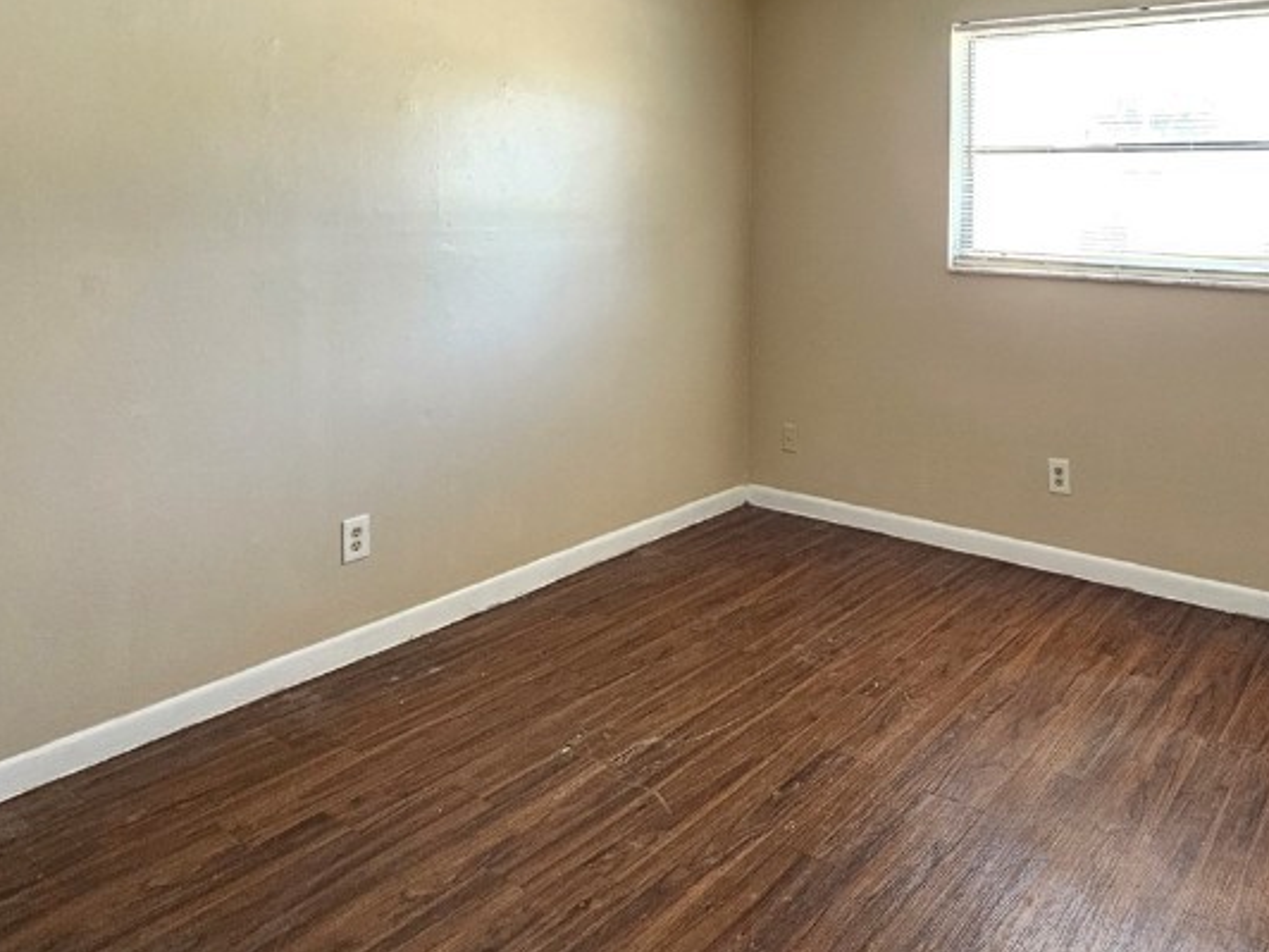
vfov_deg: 51.8
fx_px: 916
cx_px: 856
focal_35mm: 25
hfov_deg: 67.3
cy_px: 208
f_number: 2.2
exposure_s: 1/30
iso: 320
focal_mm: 2.2
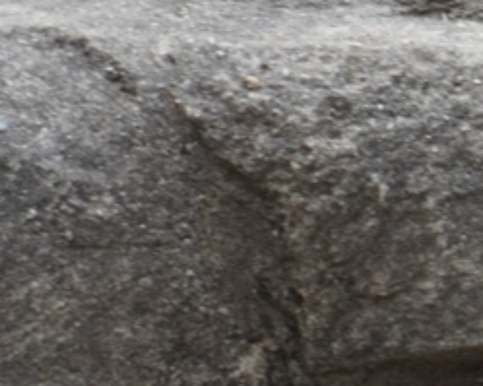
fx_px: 17634
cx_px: 1319
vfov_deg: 1.3
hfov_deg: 1.6
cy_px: -213
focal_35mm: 1234
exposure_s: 1/250
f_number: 5.6
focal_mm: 135
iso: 320
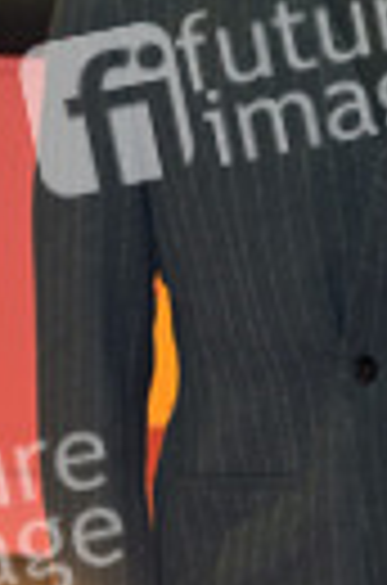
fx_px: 3501
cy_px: 315
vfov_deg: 9.6
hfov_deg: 6.3
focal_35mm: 216
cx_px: 382
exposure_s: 1/500
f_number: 4.5
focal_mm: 70
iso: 2000
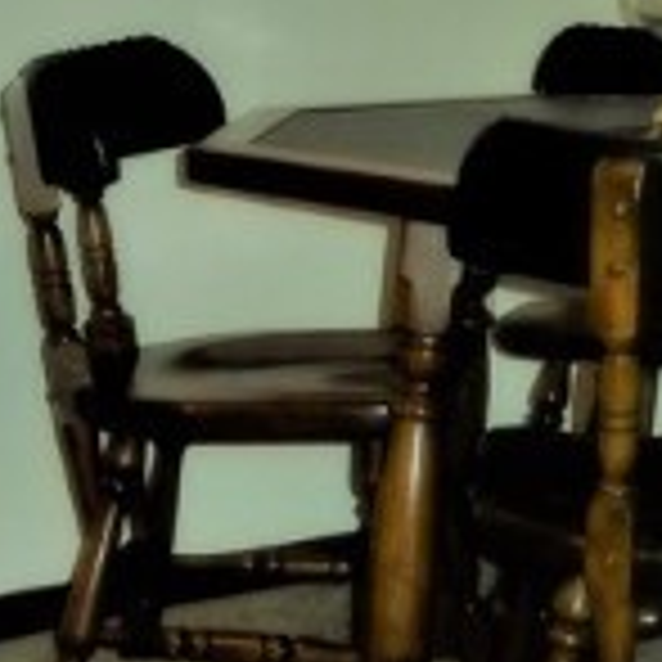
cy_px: 203
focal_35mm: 139
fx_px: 3007
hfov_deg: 12.5
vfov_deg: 12.5
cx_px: 423
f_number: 4
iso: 360
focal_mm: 5.4
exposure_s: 1/30
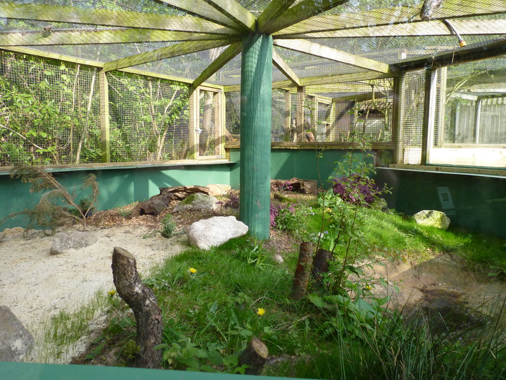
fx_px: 395
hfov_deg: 65.3
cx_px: 253
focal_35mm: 27
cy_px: 190
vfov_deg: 51.4
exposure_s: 1/500
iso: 250
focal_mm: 4.8
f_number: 2.8
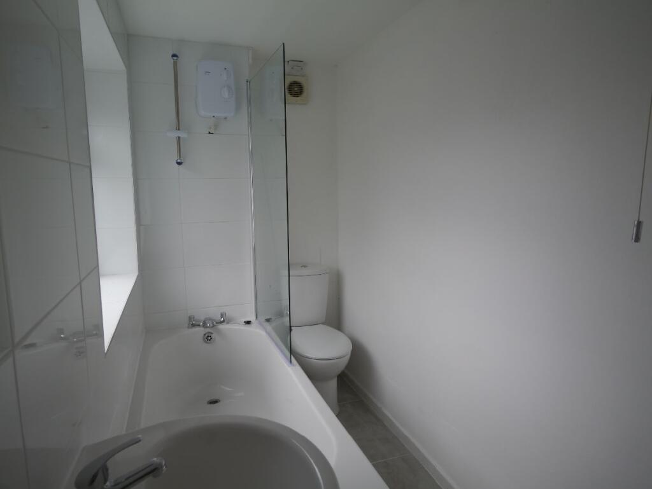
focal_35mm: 24
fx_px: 452
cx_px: 326
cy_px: 244
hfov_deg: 71.6
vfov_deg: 56.9
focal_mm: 12
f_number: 5
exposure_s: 1/125
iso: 160
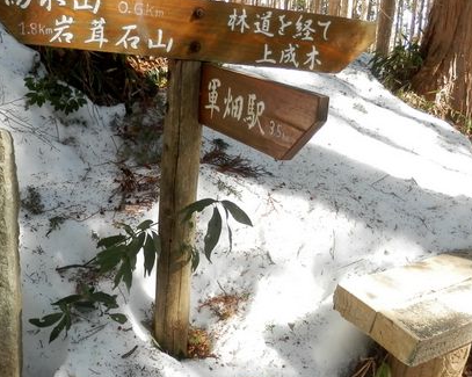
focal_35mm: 48
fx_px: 670
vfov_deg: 31.4
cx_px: 237
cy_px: 159
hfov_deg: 38.8
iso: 80
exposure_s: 1/80
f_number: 3
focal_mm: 4.5
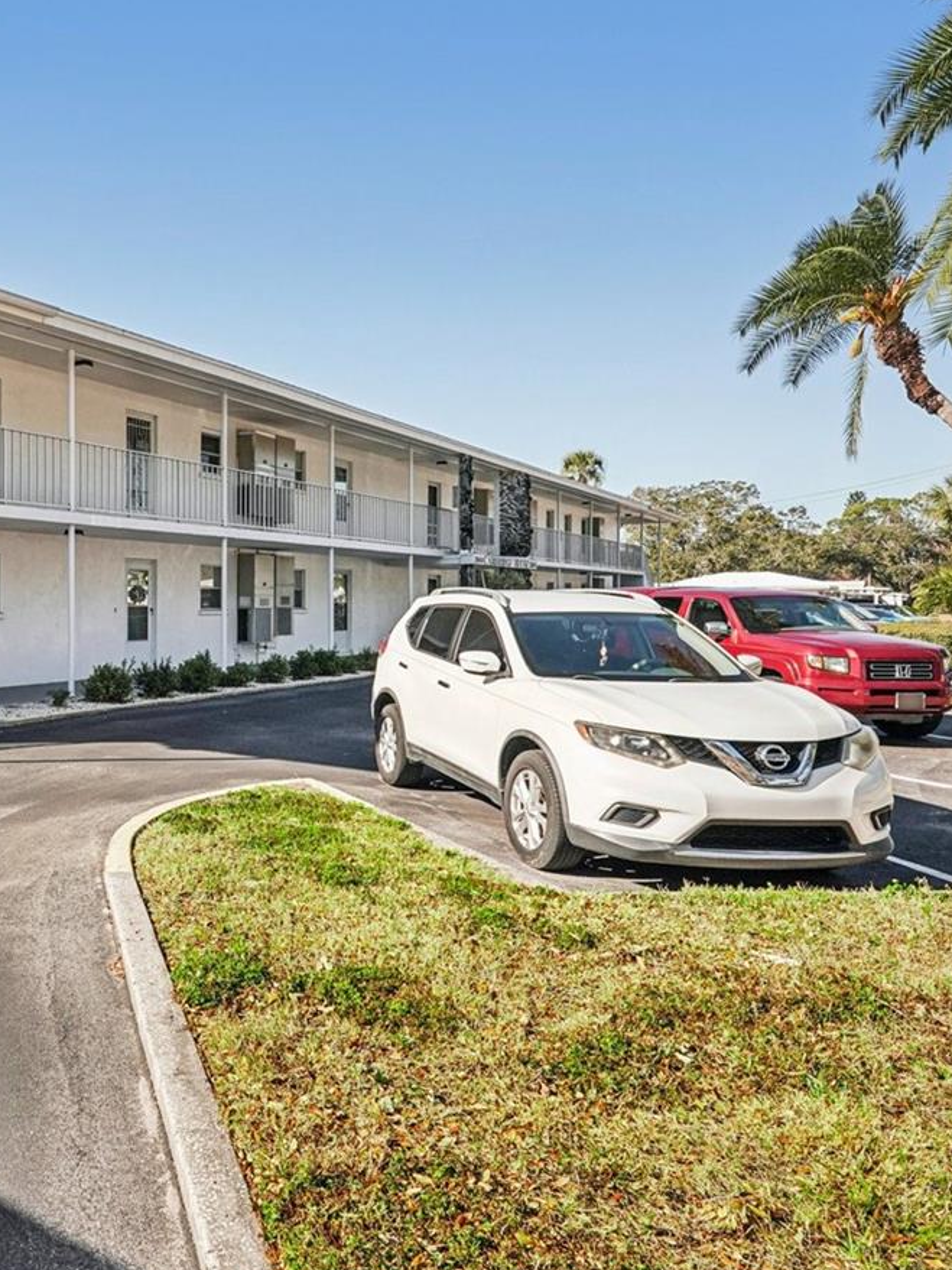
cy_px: 578
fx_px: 1027
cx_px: 78
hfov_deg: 44.7
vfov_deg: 63.3
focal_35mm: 28
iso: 400
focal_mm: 16
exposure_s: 1/800
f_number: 8
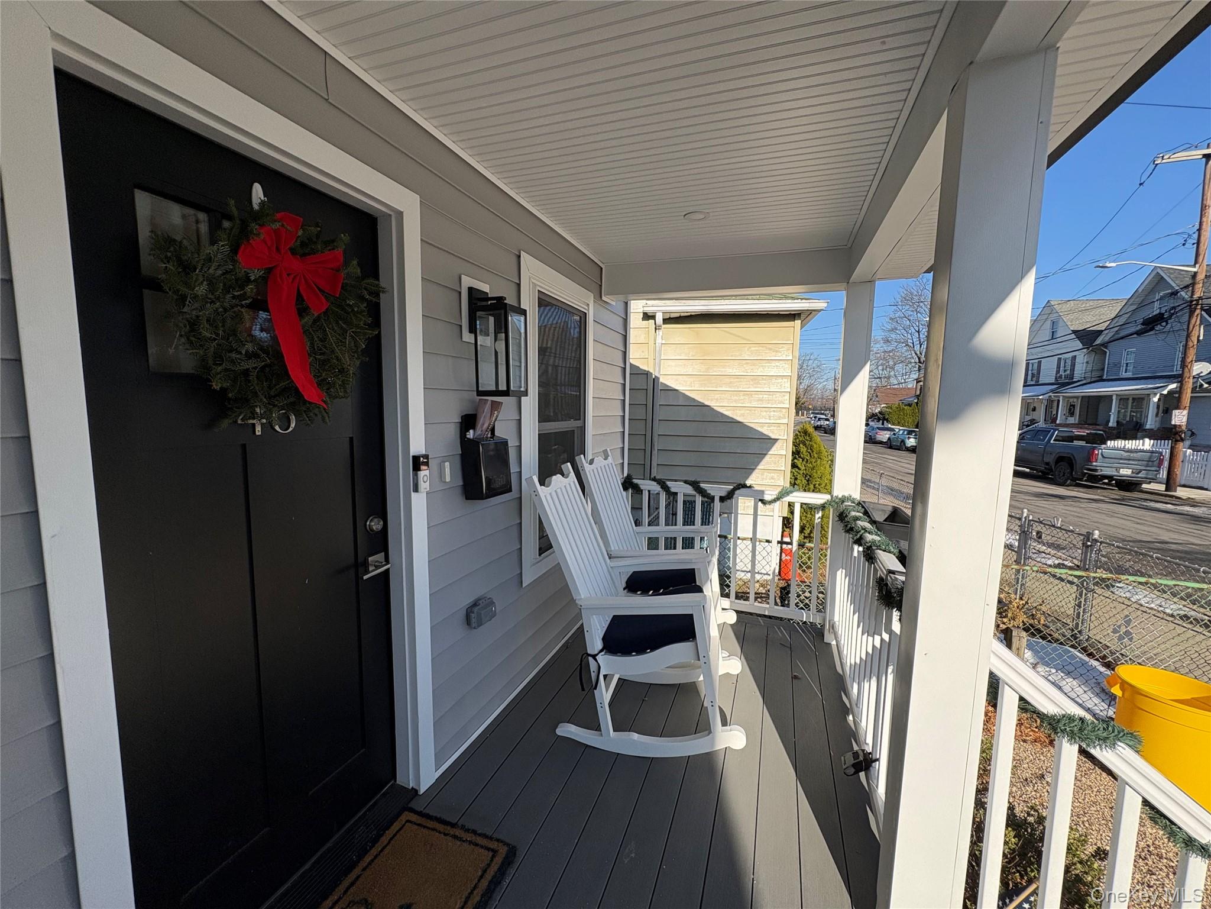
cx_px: 606
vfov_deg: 85.7
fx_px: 490
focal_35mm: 14
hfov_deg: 102.1
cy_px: 454
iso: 64
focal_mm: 2.22
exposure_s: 1/1976
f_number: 2.2
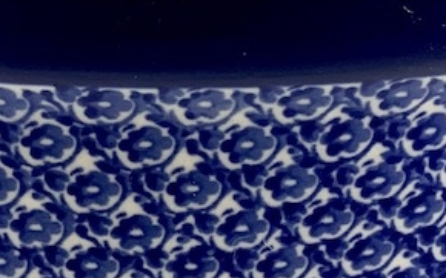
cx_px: 137
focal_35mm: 95
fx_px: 1154
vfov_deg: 13.5
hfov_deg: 21.8
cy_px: -32
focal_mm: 4.25
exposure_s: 1/112
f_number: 1.8
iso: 25
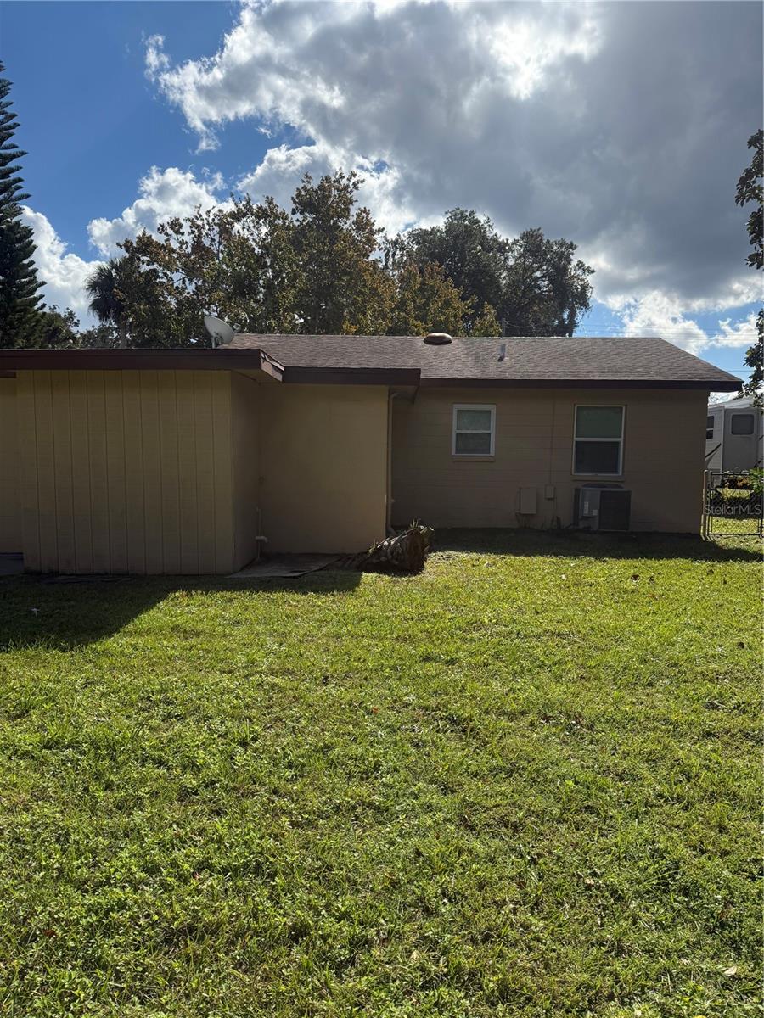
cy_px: 509
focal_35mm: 24
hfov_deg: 56.8
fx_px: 706
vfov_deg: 71.6
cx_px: 382
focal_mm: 6.76
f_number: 1.78
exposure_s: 1/7353
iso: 100
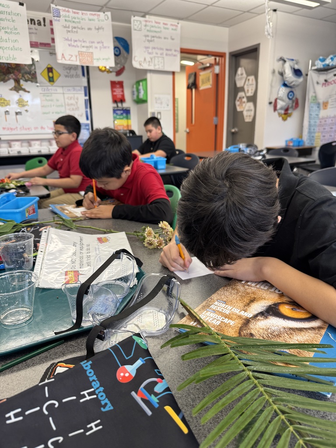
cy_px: 224
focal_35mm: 24
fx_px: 311
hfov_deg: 56.8
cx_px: 168
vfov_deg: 71.6
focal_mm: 6.76
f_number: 1.78
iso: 125
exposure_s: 1/60
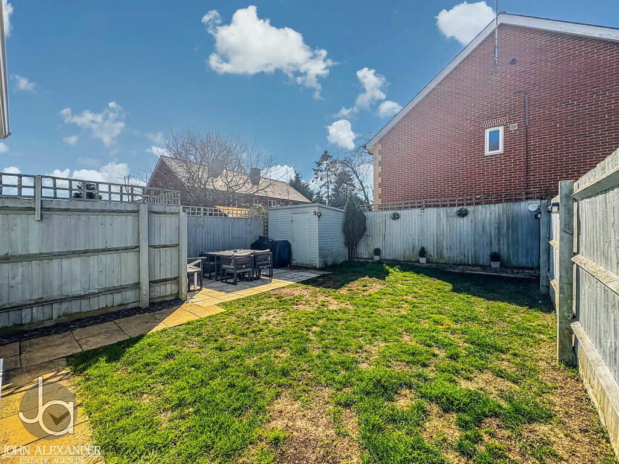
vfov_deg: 85.7
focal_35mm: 14
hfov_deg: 102.1
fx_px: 250
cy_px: 232
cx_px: 310
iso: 64
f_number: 2.2
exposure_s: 1/1800
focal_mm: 2.22
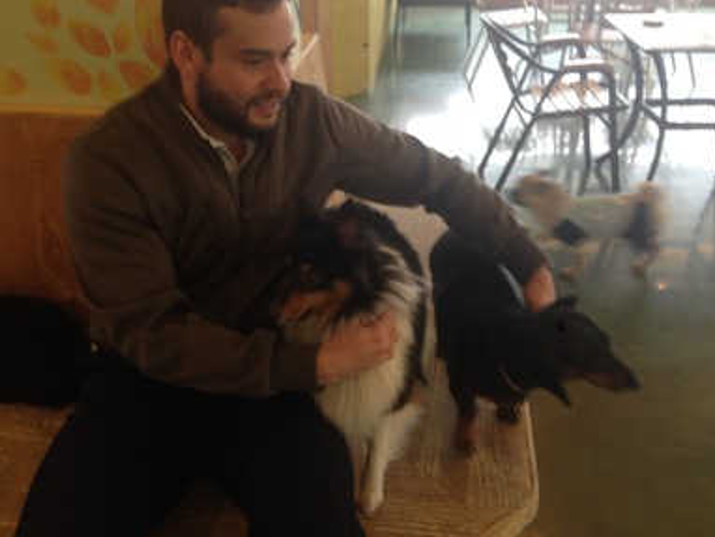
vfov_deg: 37.7
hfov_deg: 48.9
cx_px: 352
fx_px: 785
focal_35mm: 38
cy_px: 232
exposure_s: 1/24
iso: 50
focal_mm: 4.12
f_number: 2.4
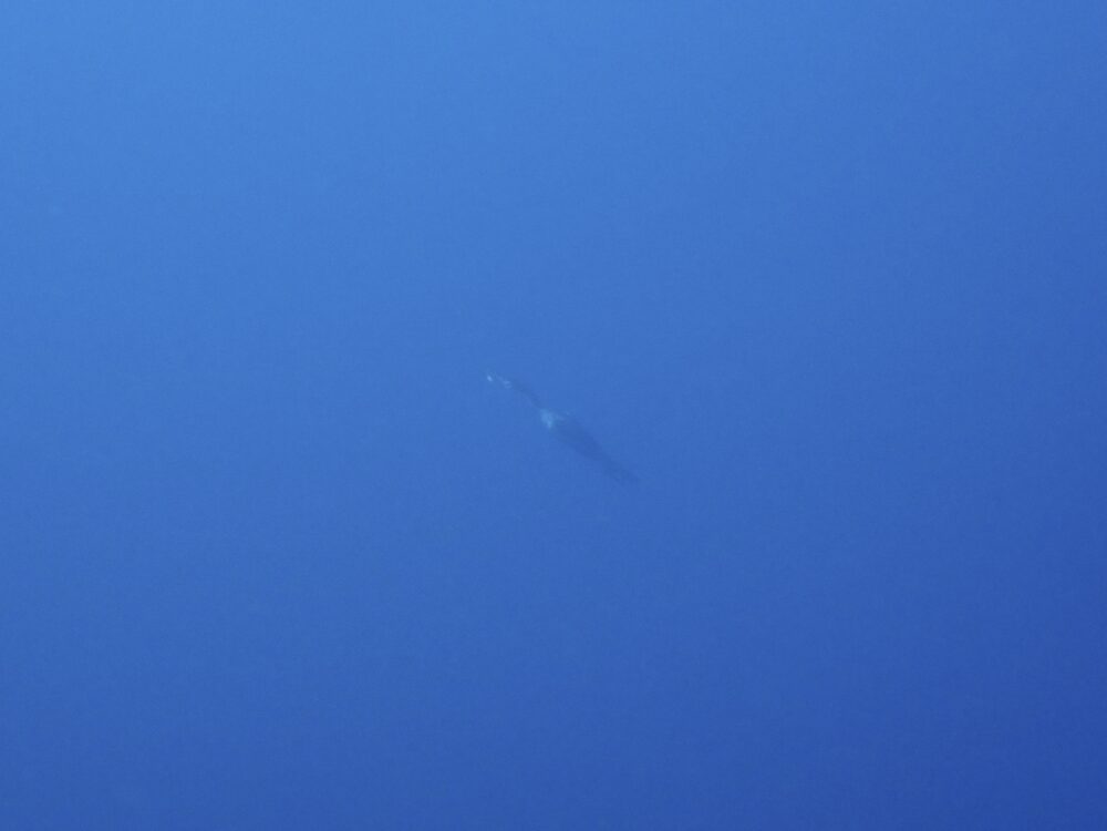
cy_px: 416
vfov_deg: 29.1
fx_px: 1599
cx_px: 554
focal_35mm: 50
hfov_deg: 38.2
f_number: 4.5
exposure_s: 1/100
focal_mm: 9.01
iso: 250
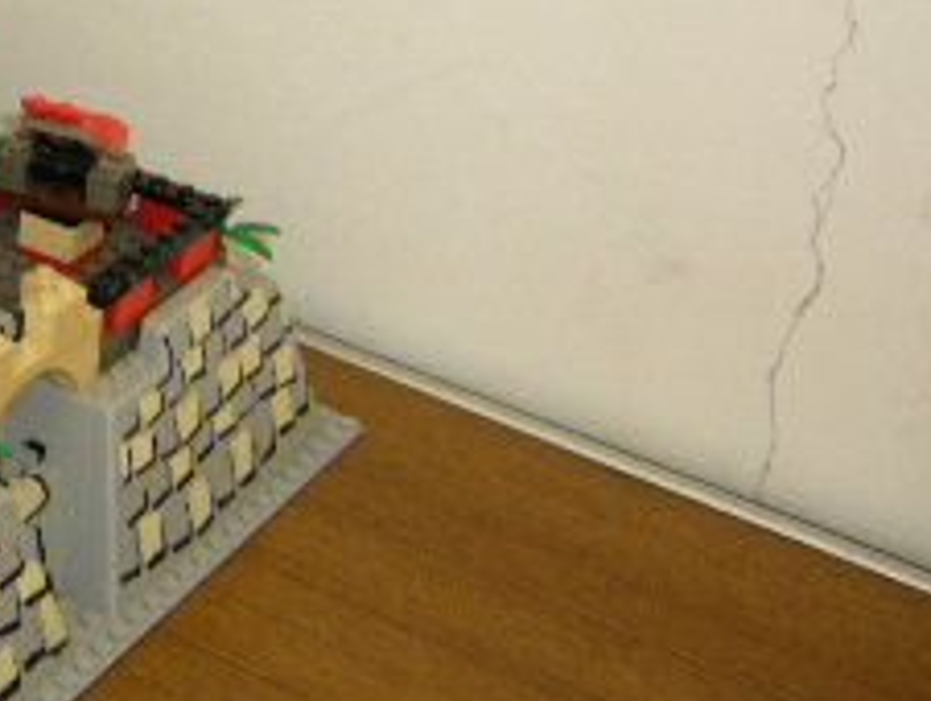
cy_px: -45
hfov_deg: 18.1
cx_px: -383
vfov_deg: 14.7
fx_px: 2665
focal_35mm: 99
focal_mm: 5.8
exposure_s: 1/10
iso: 100
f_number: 2.8
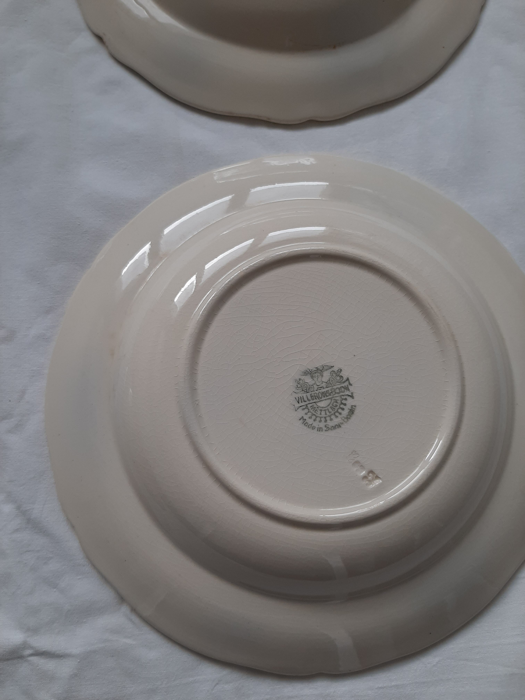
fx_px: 526
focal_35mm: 26
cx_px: 262
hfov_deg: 53.1
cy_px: 350
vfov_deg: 67.3
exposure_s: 1/131
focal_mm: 3.93
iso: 40
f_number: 1.7
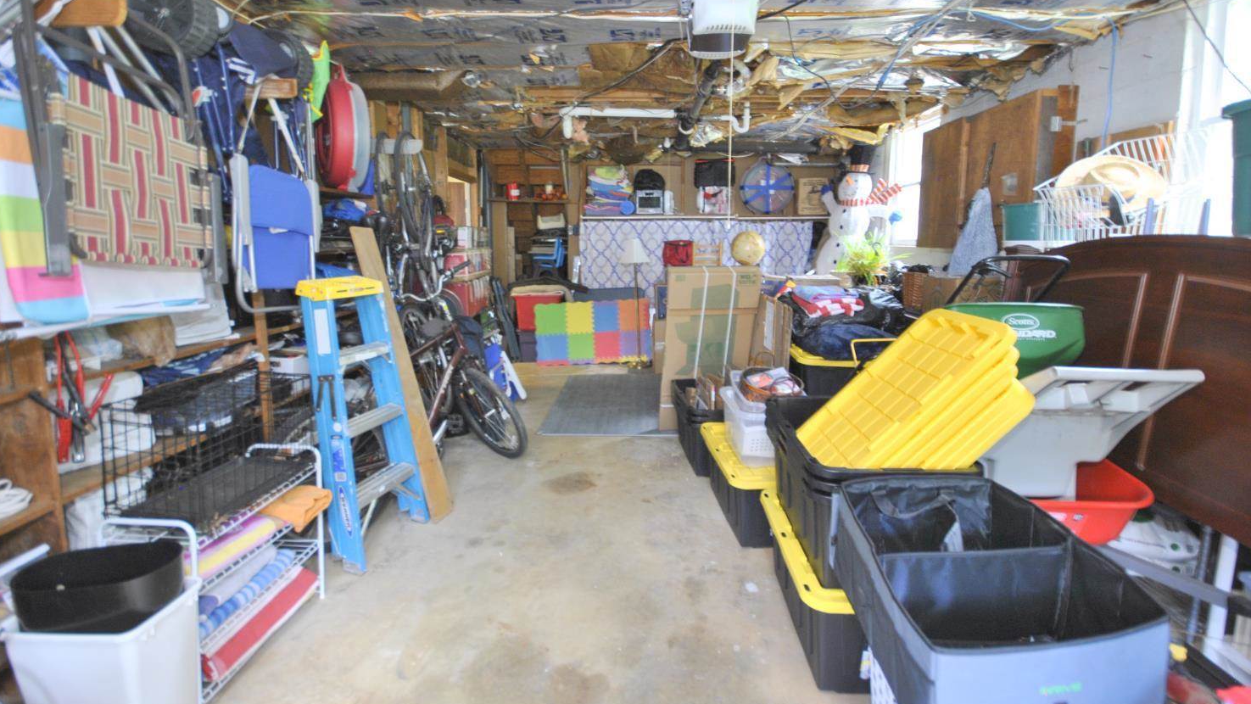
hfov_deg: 99.4
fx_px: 531
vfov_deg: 66.8
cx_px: 625
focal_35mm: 16
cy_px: 308
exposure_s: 1/6
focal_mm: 10
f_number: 4
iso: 400
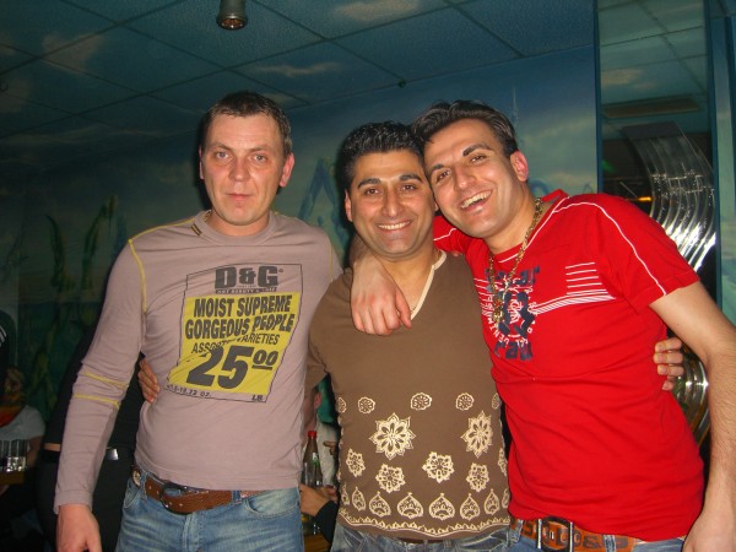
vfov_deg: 37.7
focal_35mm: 38
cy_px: 276
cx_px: 368
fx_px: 808
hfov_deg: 49.0
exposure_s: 1/60
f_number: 2.8
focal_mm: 7.9
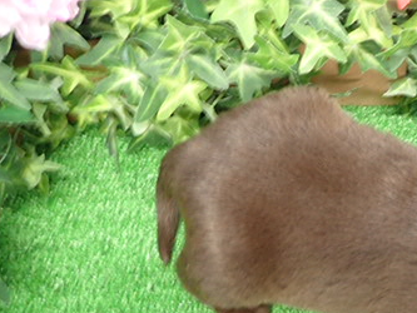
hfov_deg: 37.3
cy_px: 238
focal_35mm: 48
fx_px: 578
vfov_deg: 29.8
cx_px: 368
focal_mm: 4.5
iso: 400
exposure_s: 1/20
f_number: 2
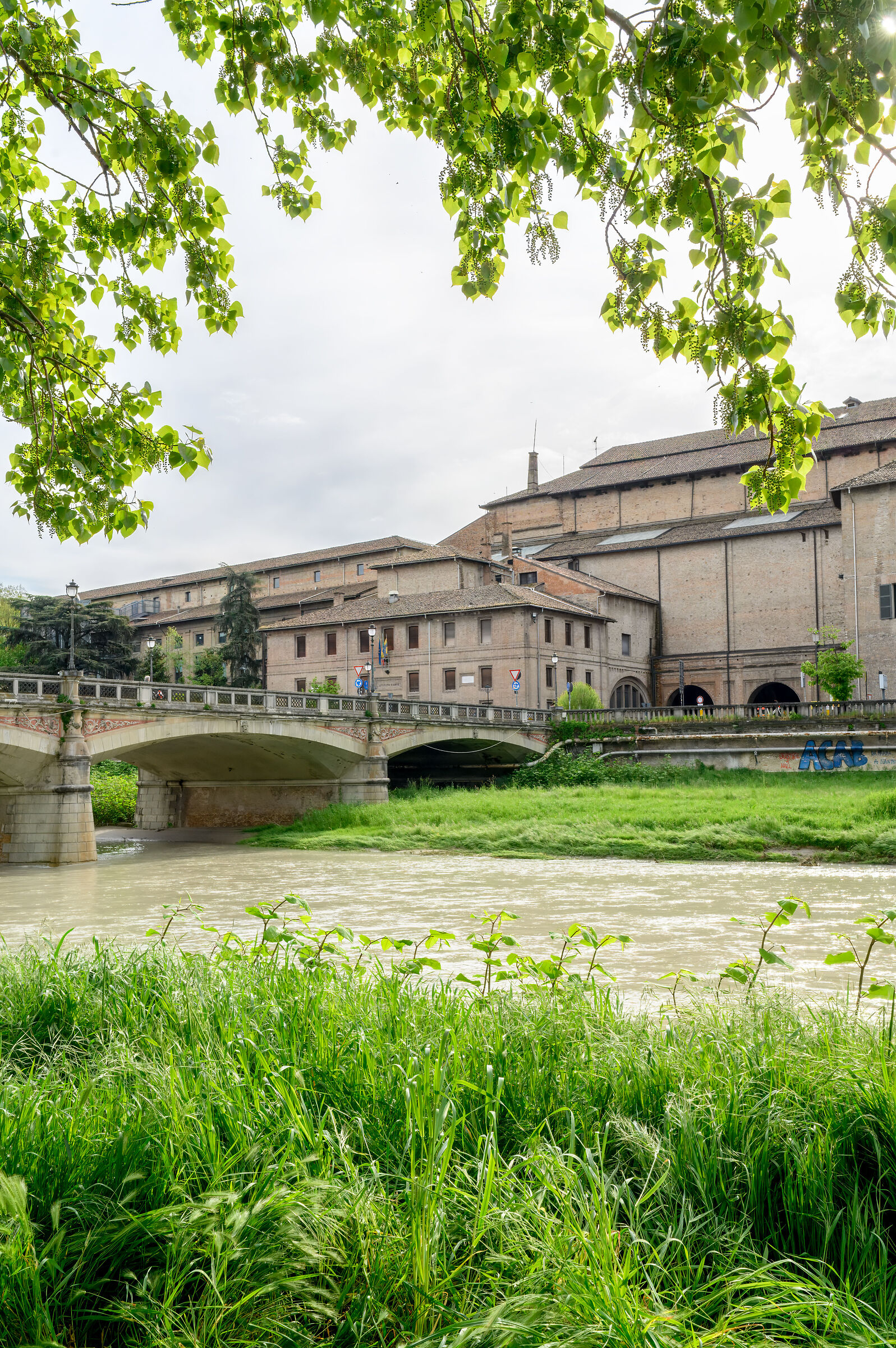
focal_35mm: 35
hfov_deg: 37.8
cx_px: 448
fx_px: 1308
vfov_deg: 54.5
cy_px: 674
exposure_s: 1/200
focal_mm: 35
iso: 100
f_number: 11
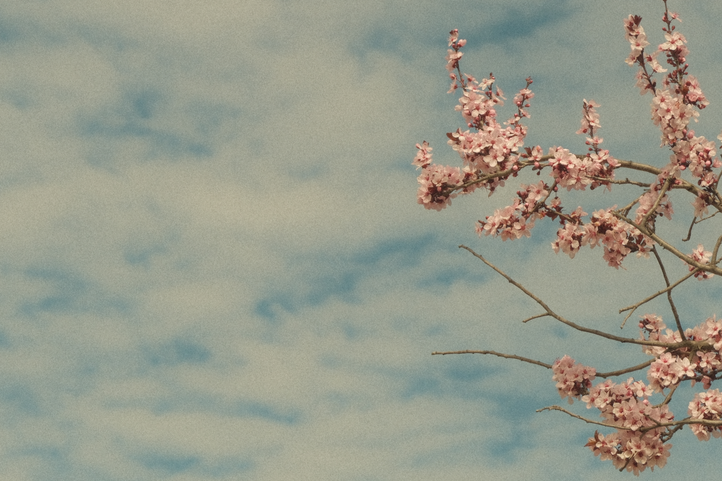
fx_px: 3369
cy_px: 62
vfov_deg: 8.1
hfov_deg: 12.1
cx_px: 653
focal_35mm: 168
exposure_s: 1/680
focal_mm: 47.2
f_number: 5.6
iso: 125
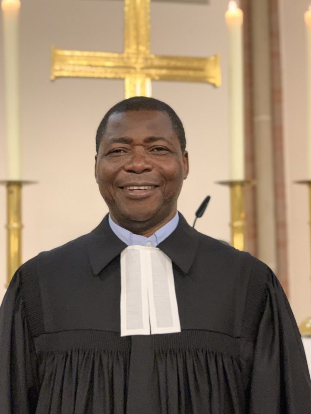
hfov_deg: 28.0
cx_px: 156
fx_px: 623
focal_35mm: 52
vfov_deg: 36.8
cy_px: 207
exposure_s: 1/25
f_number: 2.4
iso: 500
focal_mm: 6
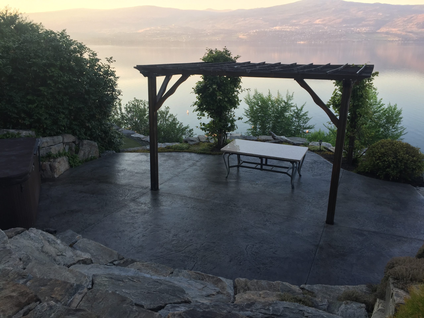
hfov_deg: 61.7
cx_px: 212
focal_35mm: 29
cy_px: 159
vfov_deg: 48.2
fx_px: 355
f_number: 2.2
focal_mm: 4.15
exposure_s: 1/128
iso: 32
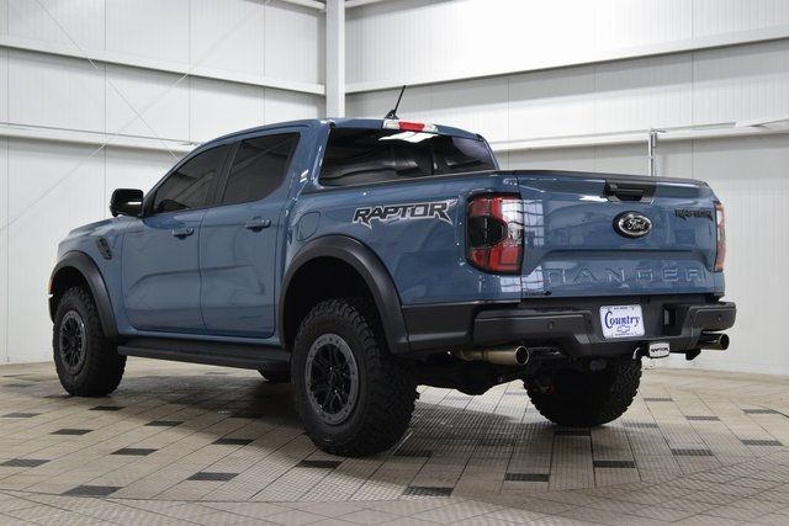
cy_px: 263
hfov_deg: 36.9
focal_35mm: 54
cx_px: 394
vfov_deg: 25.1
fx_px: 1184
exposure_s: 1/60
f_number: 6.3
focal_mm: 36
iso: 1600
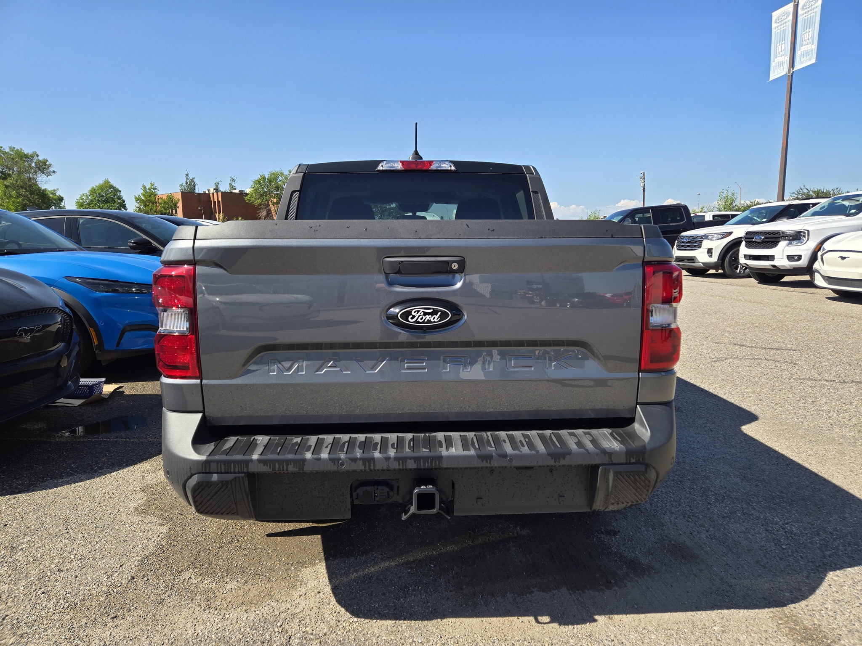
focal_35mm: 23
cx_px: 431
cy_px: 323
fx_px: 573
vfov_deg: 58.9
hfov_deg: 73.9
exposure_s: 1/1090
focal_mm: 5.4
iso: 25
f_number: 1.8
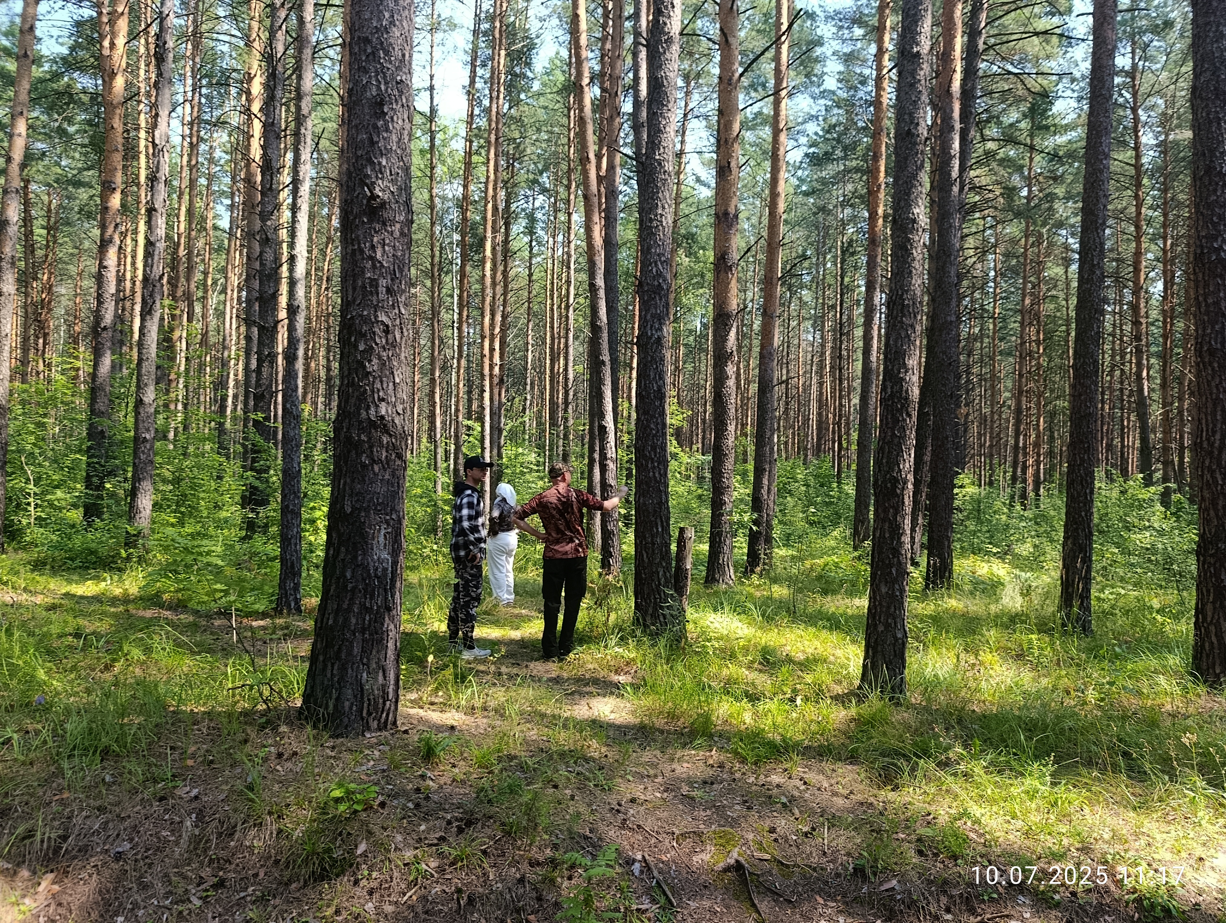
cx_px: 613
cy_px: 462
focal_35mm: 23
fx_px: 816
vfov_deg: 59.0
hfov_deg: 73.8
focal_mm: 6.11
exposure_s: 1/100
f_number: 1.65
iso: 65
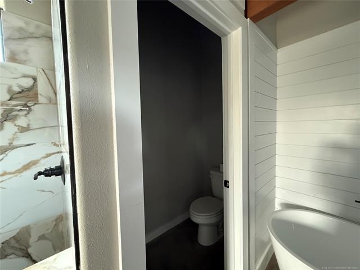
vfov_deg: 85.7
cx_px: 180
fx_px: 146
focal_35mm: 14
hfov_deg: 102.1
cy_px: 135
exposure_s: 1/60
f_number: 2.2
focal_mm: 2.22
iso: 800
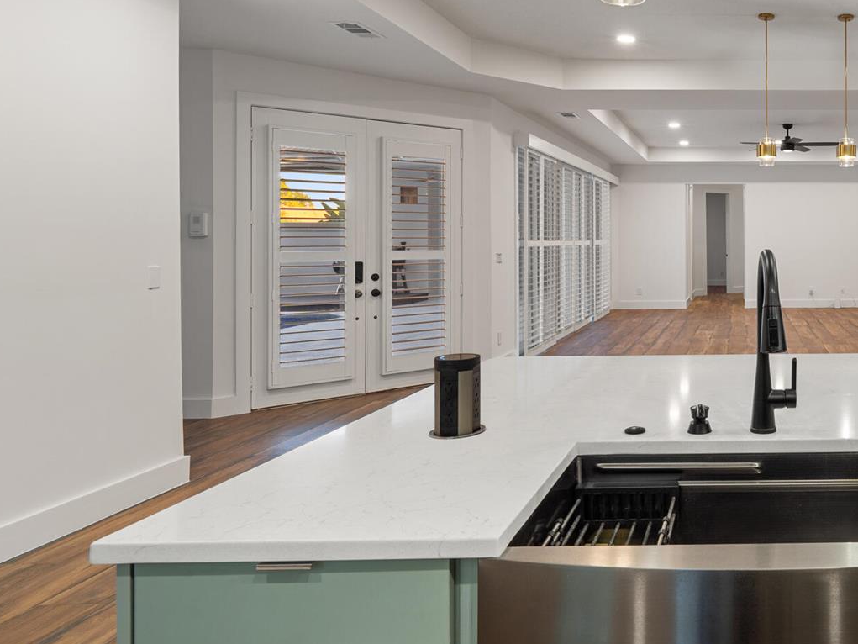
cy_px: 234
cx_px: 769
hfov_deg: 56.5
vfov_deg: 50.7
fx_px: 669
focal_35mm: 27
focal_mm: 14
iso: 250
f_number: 9
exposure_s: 1/5
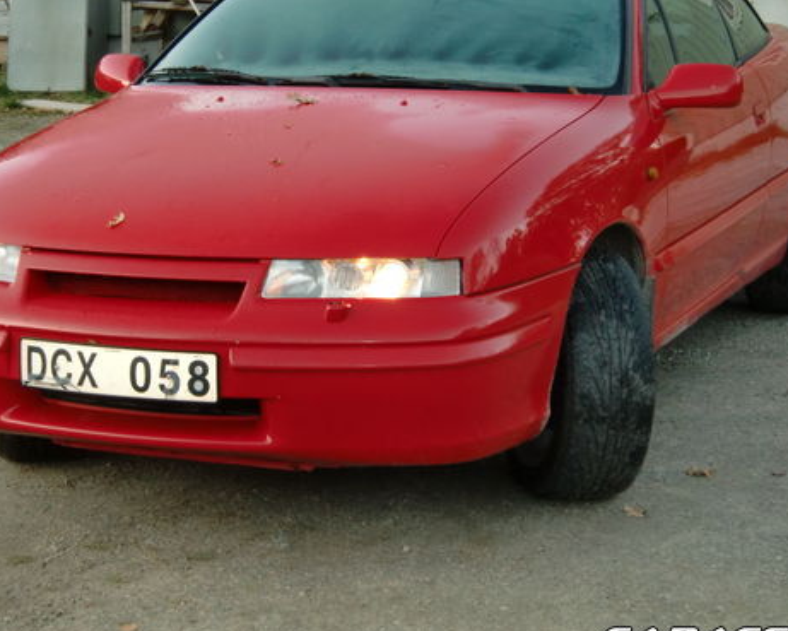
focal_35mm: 88
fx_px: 2053
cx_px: 349
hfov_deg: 21.7
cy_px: 243
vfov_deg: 17.4
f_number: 4.4
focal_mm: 11.6
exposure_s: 1/60
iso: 160
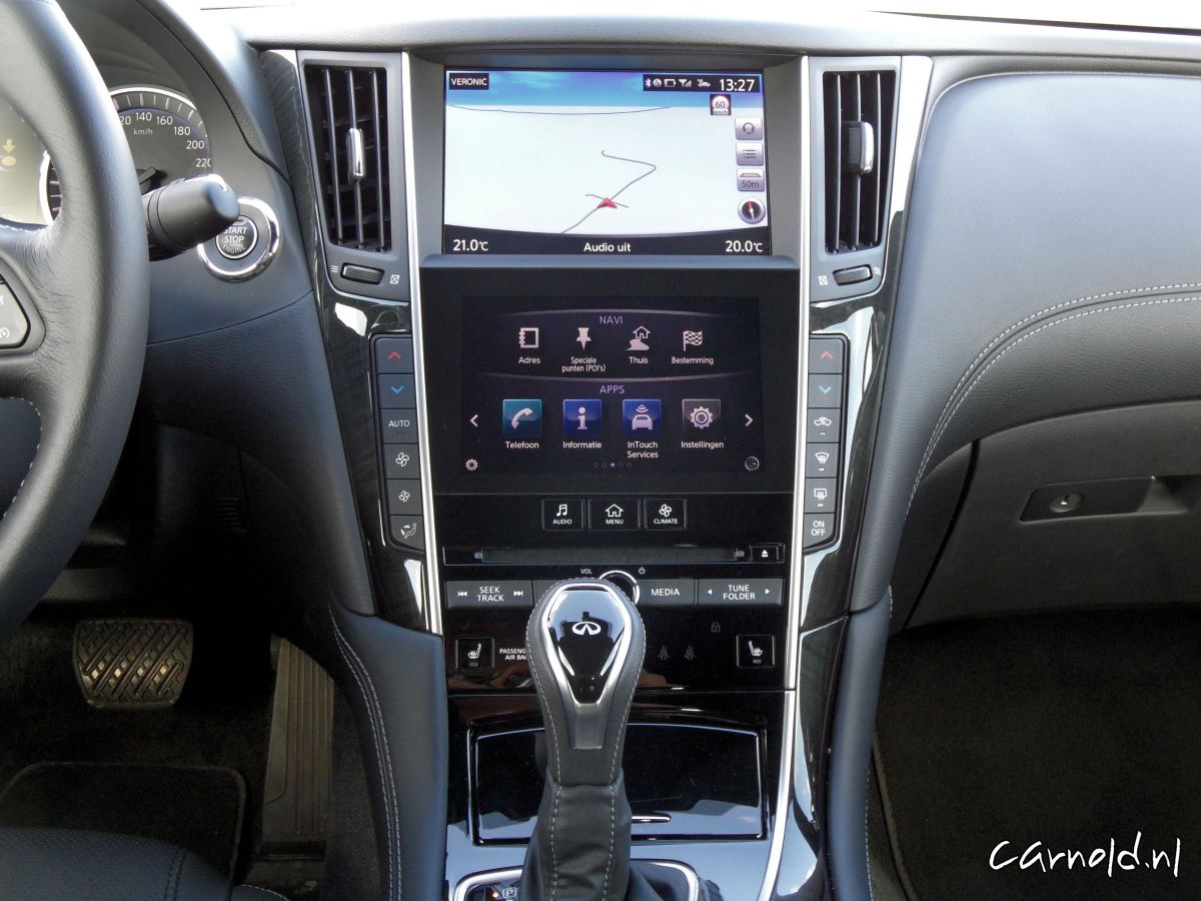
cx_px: 600
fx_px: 1388
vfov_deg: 36.0
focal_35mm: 40
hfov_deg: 46.8
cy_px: 450
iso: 200
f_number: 3.6
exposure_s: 1/45
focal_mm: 6.5
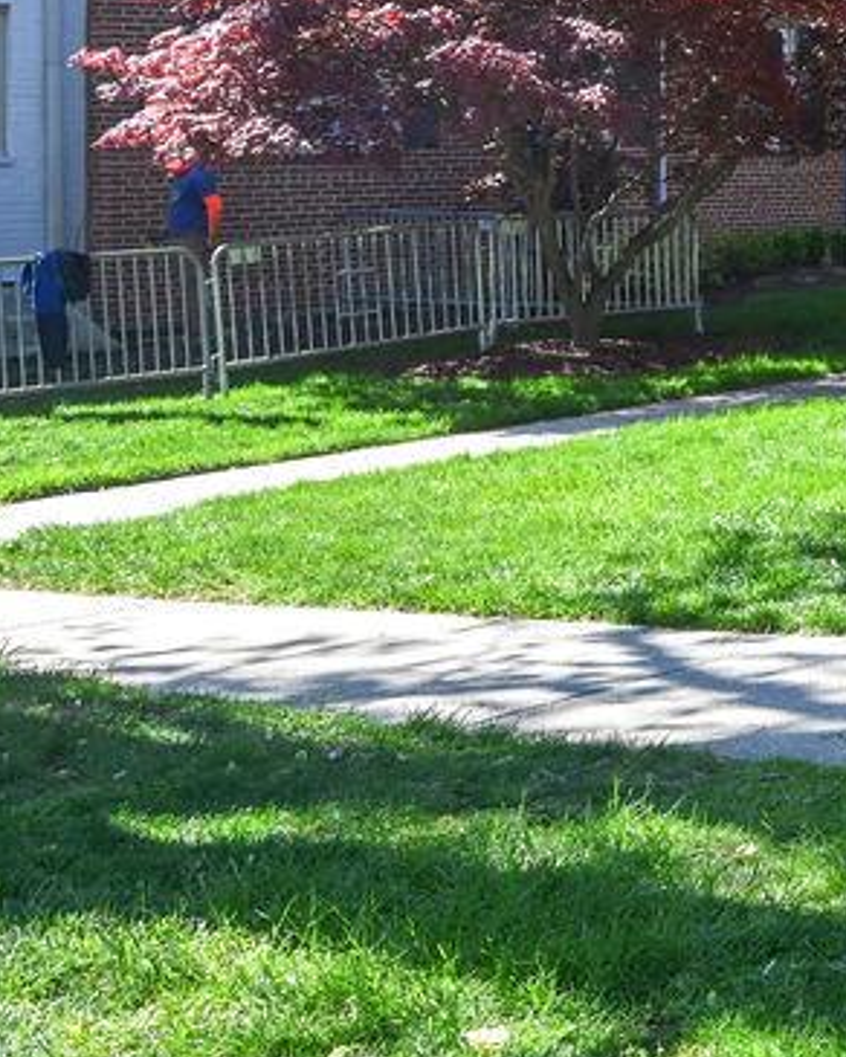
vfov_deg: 22.7
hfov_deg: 16.2
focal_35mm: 71
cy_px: -452
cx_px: 1733
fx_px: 2222
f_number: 9
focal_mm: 16
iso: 200
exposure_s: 1/160
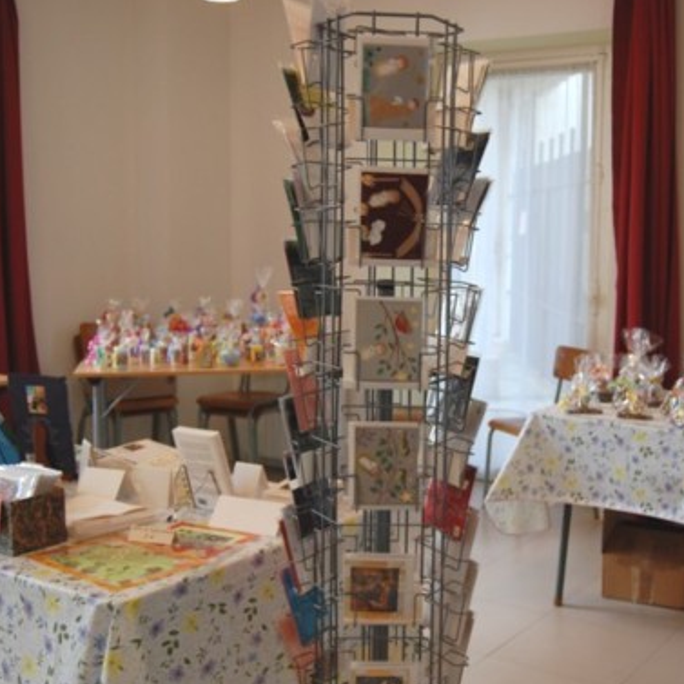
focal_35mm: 47
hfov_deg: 36.0
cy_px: 357
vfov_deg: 36.3
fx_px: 1043
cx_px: 450
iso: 400
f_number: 4
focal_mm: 23
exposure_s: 1/60
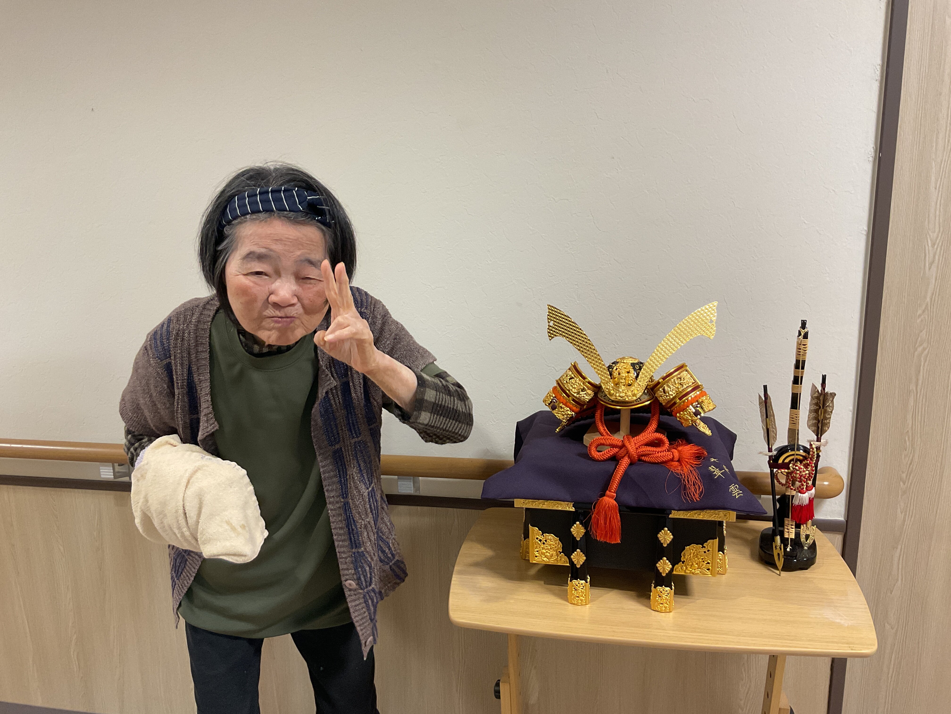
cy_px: 357
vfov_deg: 48.2
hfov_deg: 61.7
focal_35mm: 29
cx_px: 476
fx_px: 797
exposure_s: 1/60
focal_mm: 3
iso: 100
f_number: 1.8
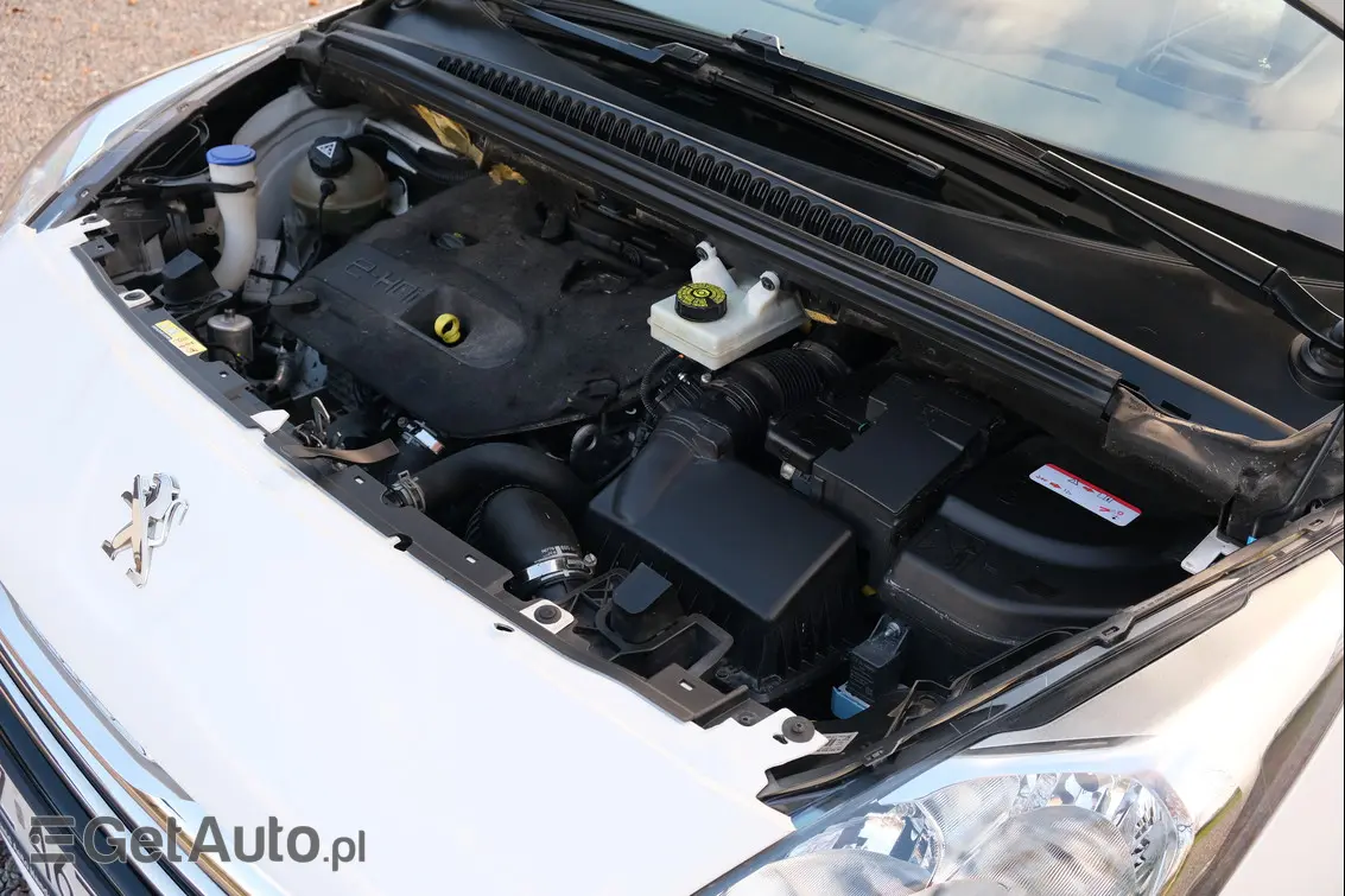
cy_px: 448
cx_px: 672
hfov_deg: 57.2
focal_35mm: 33
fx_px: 1233
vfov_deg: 40.0
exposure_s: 1/120
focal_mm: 22.3
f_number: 4.5
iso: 320
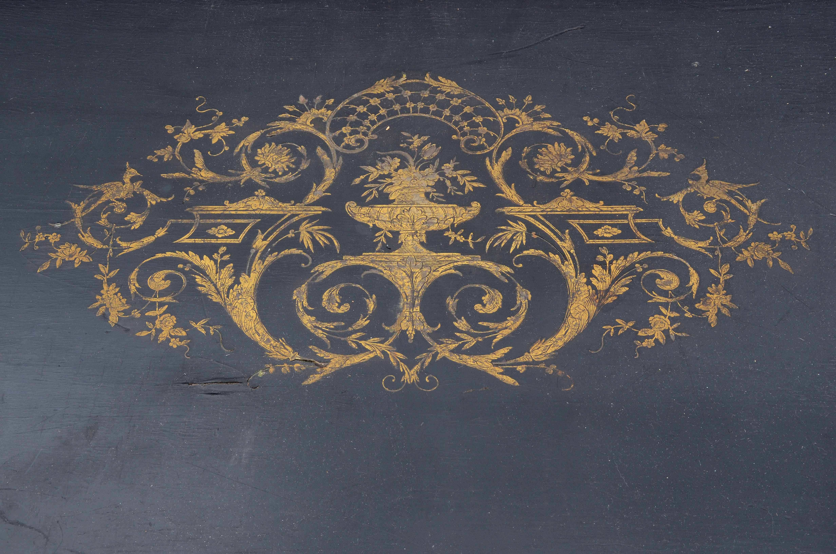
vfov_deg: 25.6
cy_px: 277
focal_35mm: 52
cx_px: 418
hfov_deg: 37.9
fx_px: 1217
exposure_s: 1/80
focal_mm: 35
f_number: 16
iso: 400
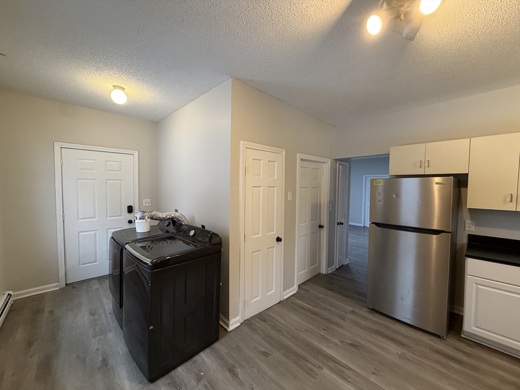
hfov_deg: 102.1
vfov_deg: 85.7
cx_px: 260
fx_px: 210
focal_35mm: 14
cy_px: 195
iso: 320
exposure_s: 1/60
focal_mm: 2.22
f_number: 2.2
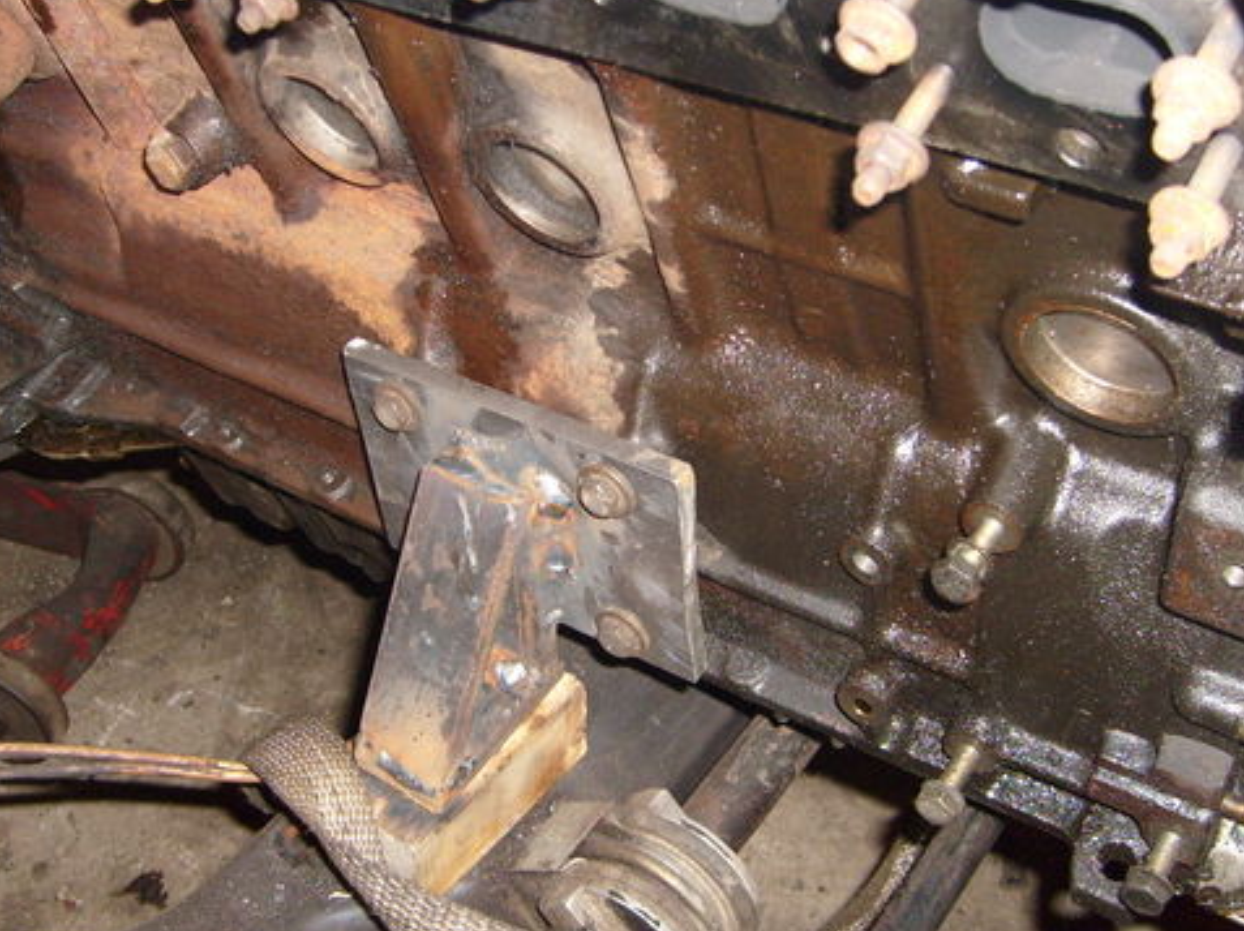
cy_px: 462
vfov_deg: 30.8
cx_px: 597
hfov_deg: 40.5
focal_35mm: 47
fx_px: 1688
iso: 100
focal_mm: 5.8
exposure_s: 1/45
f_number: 2.8
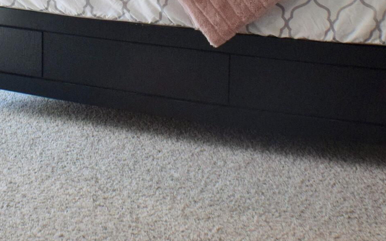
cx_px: 81
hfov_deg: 20.3
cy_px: -136
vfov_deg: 12.2
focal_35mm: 102
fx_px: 1069
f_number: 8
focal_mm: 21
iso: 400
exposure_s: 1/80
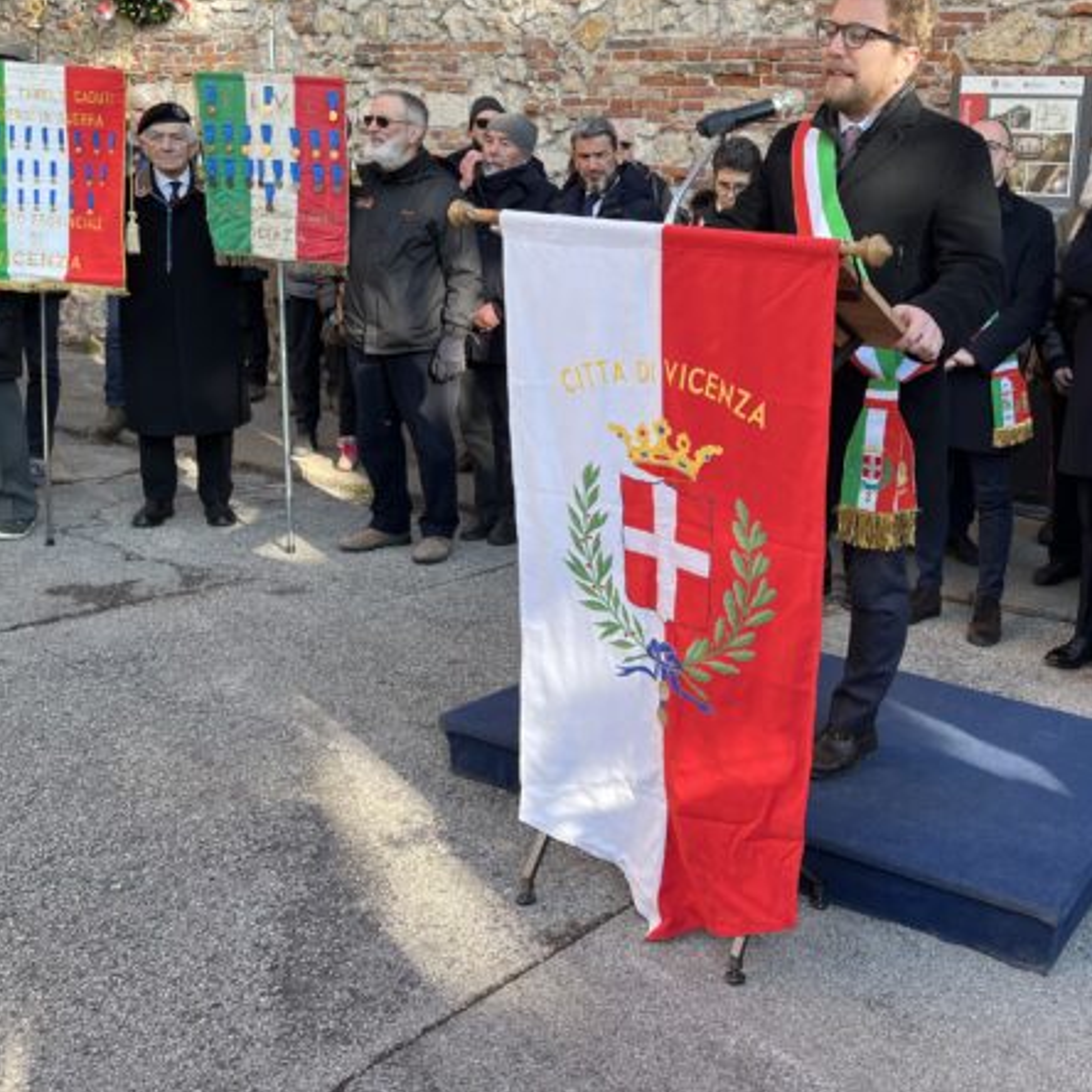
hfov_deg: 44.6
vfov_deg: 45.9
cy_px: 457
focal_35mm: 36
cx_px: 812
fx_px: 1285
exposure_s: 1/477
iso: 50
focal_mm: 5.1
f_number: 1.6
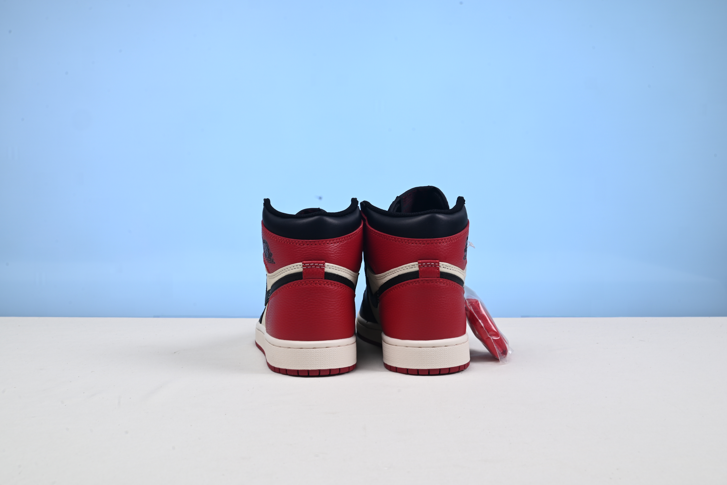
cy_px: 242
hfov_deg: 48.4
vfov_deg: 33.4
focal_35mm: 40
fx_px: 808
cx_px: 364
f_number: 16
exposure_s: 1/3
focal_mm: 40
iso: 100
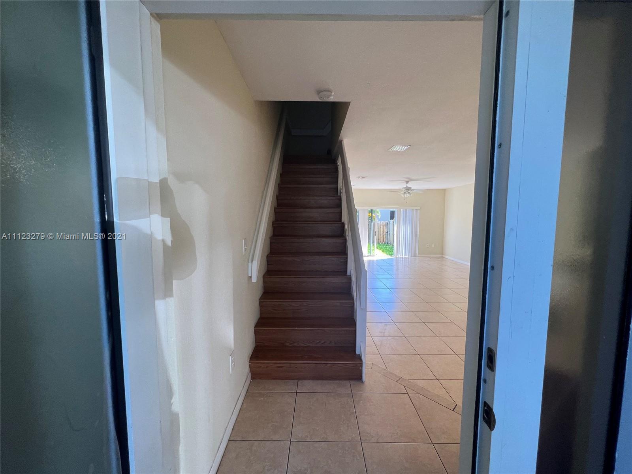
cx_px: 316
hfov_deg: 106.2
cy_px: 237
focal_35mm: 13
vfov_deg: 89.9
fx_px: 237
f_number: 1.8
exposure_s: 1/120
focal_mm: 1.57
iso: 80
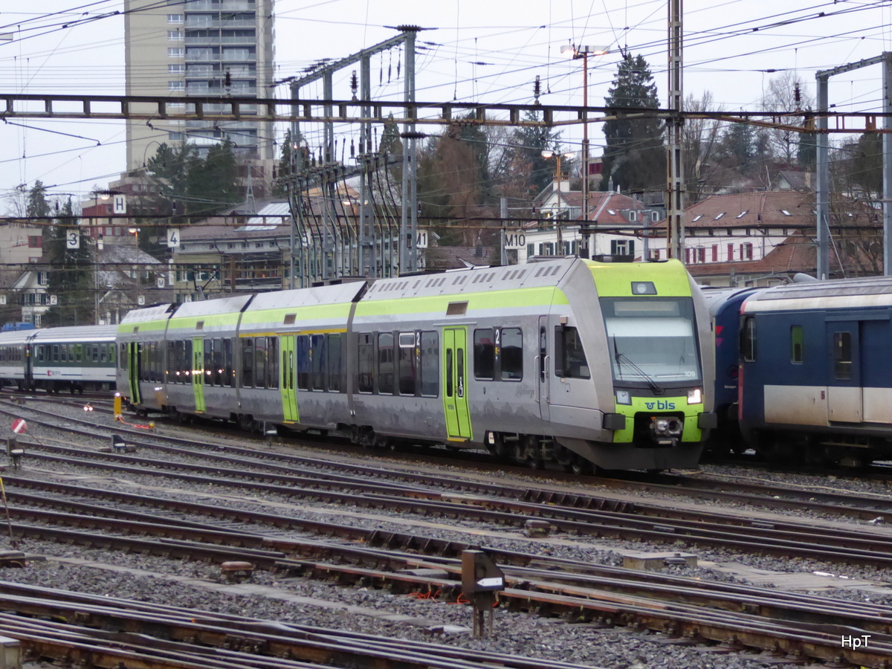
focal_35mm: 117
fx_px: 3015
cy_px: 334
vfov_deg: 12.7
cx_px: 446
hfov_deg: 16.8
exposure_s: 1/50
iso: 800
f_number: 5.1
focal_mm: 19
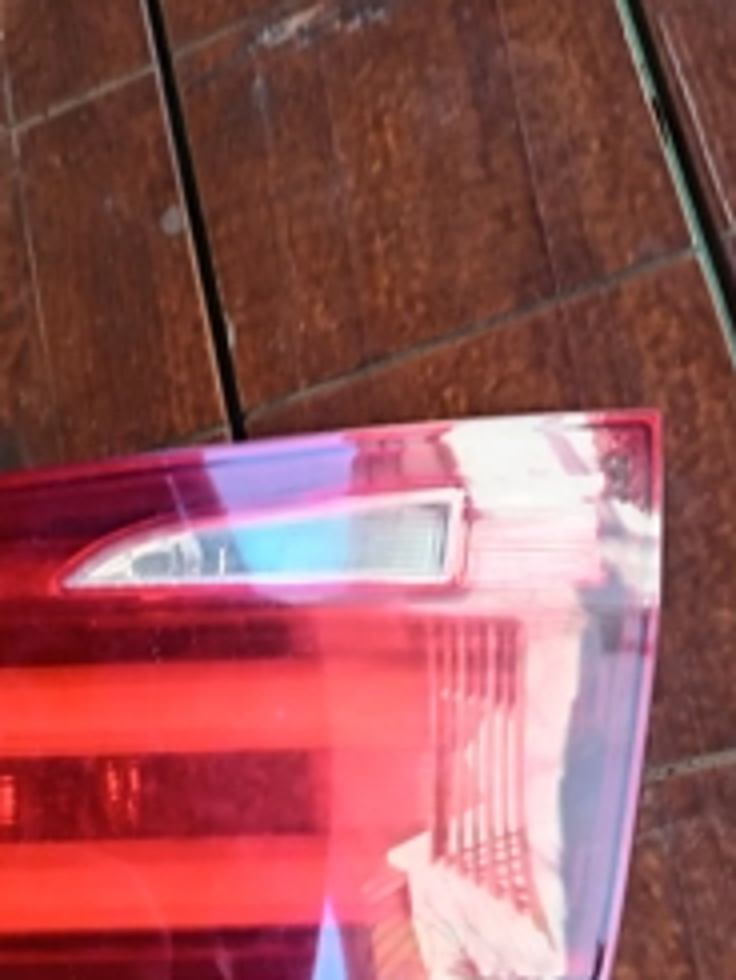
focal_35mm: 44
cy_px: 776
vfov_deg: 41.2
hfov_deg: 32.4
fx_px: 1246
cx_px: 204
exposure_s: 1/25
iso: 396
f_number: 1.8
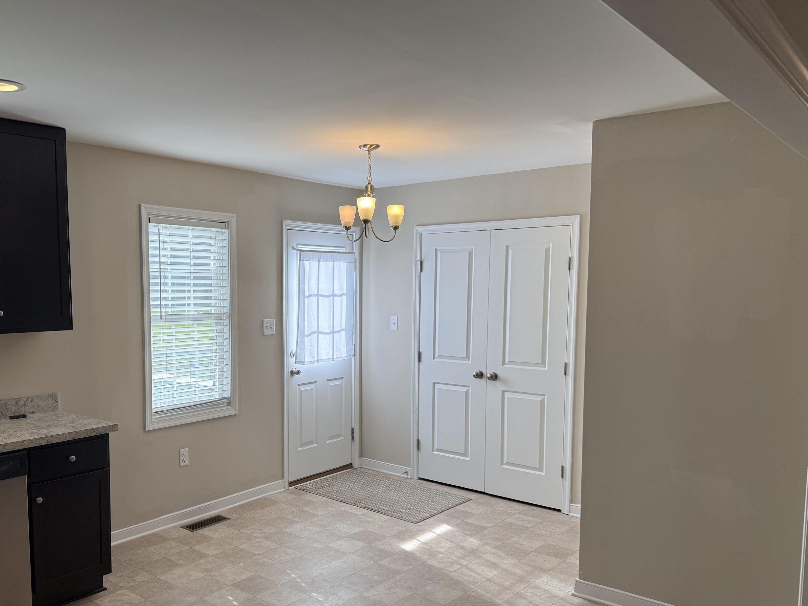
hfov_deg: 59.4
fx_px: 700
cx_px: 316
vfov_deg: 46.6
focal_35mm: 30
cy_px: 350
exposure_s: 1/348
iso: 100
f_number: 1.78
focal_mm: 6.76
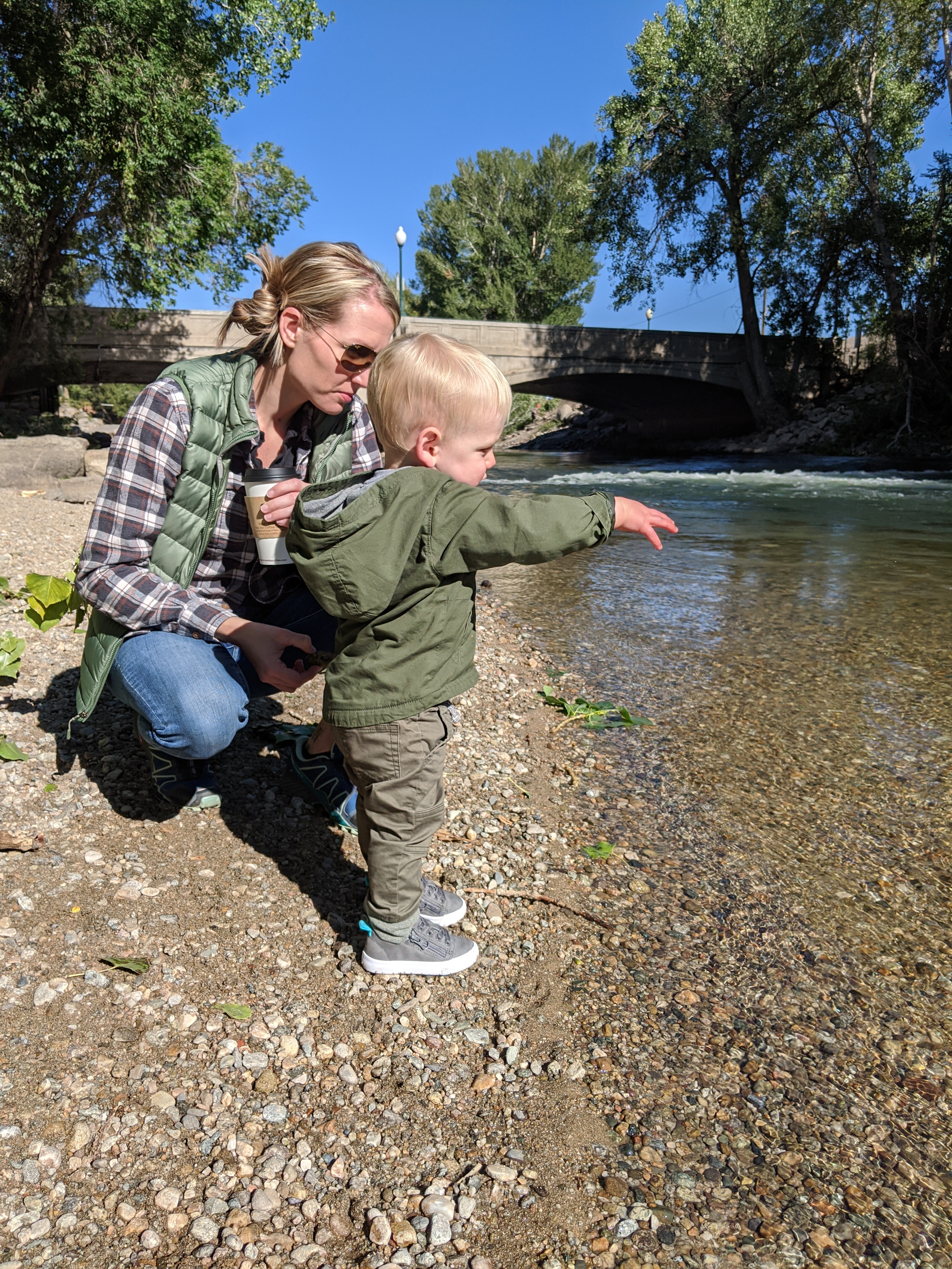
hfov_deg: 51.4
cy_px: 634
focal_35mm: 27
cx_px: 476
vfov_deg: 65.3
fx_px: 990
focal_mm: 4.44
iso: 53
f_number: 1.8
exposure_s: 1/3906
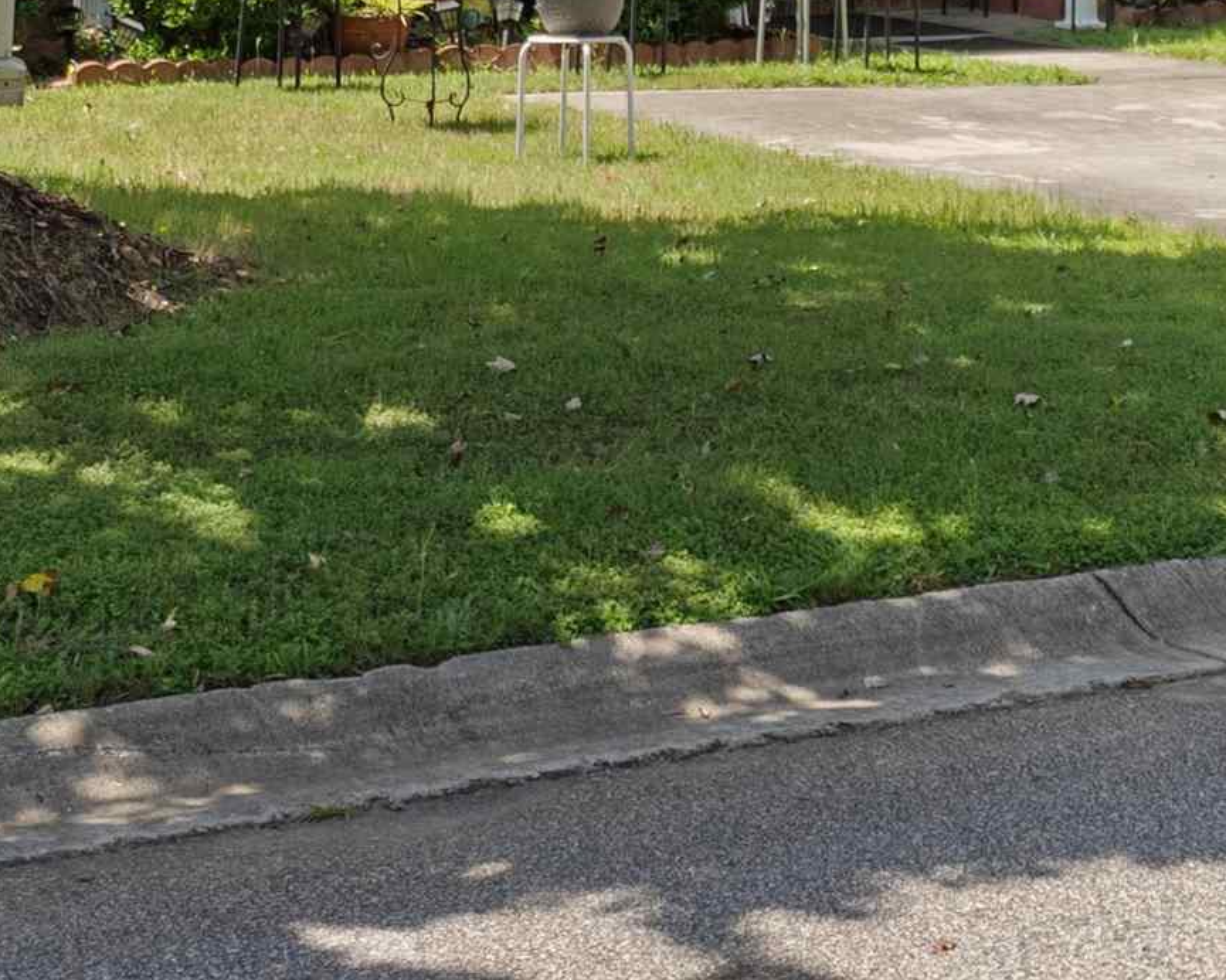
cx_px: 1467
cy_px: -308
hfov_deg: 18.2
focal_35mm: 100
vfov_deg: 14.7
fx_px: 3628
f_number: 4
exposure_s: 1/1600
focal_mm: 30
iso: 800
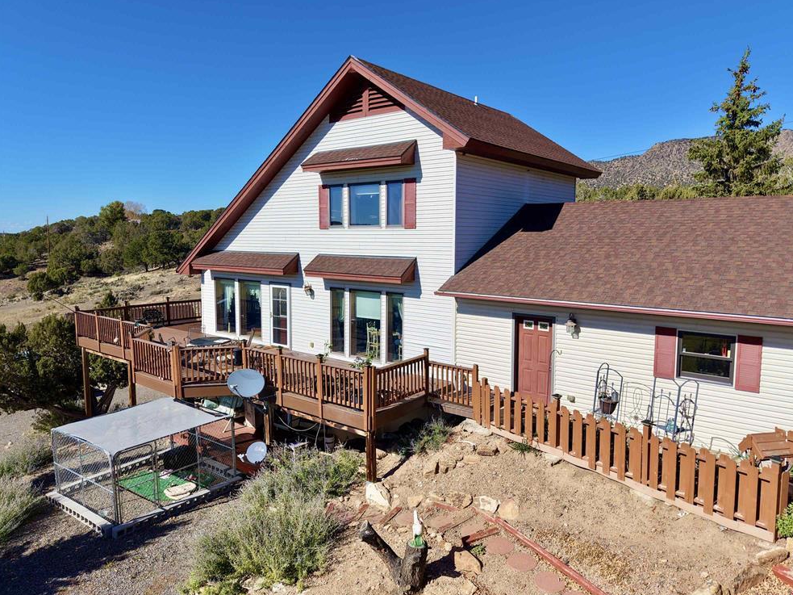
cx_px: 411
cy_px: 287
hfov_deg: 69.4
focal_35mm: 25
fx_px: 573
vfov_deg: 54.9
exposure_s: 1/6400
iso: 200
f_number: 1.8
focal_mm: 8.67
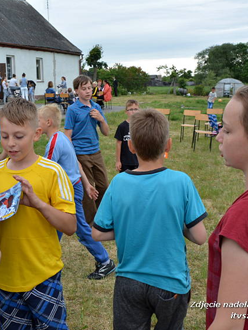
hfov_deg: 31.4
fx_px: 436
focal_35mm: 46
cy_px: 165
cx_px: 79
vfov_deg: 41.4
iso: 200
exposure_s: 1/200
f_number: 7.1
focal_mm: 21
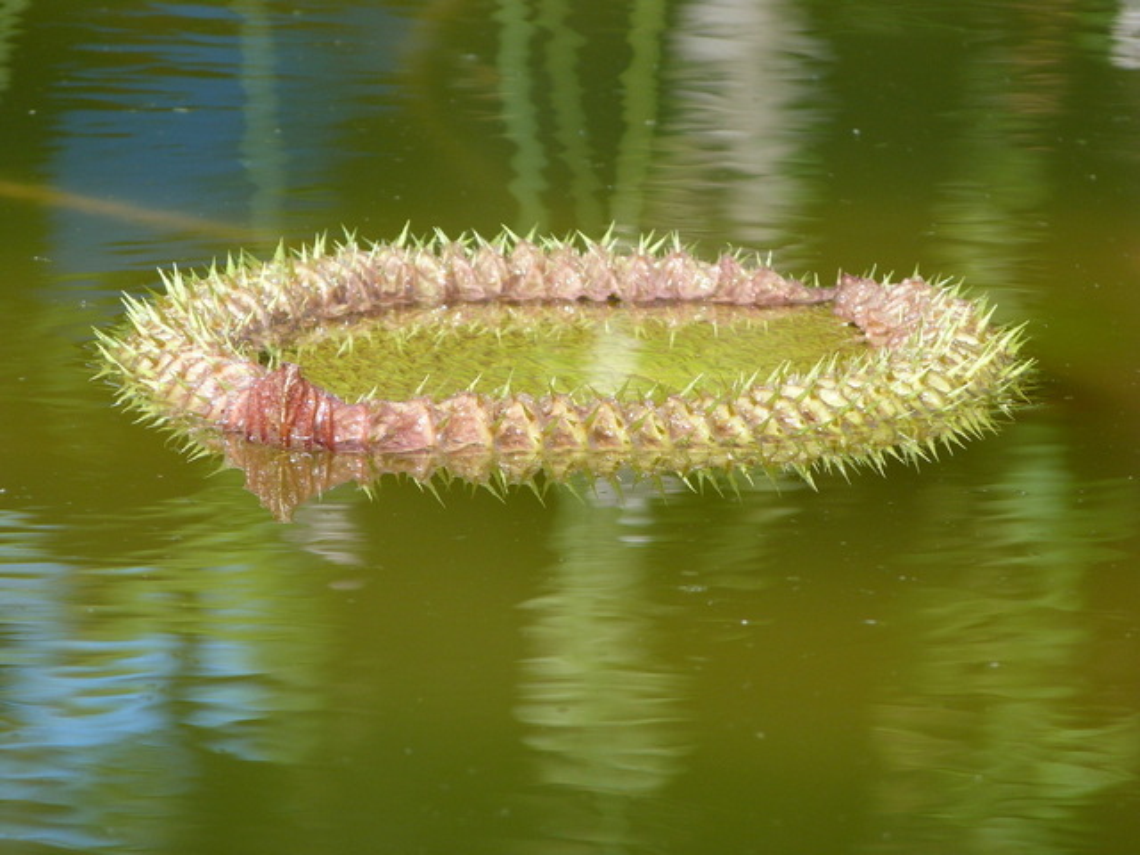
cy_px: 428
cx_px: 570
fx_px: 19496
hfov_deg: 3.3
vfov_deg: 2.5
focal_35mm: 592
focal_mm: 106.6
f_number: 5.1
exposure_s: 1/160
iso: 80
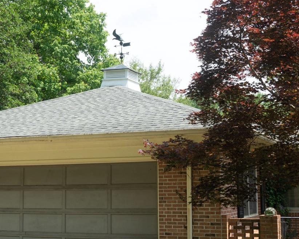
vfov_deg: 24.2
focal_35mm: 63
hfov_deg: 30.0
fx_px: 557
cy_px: 128
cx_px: 140
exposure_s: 1/100
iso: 100
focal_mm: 18
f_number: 9
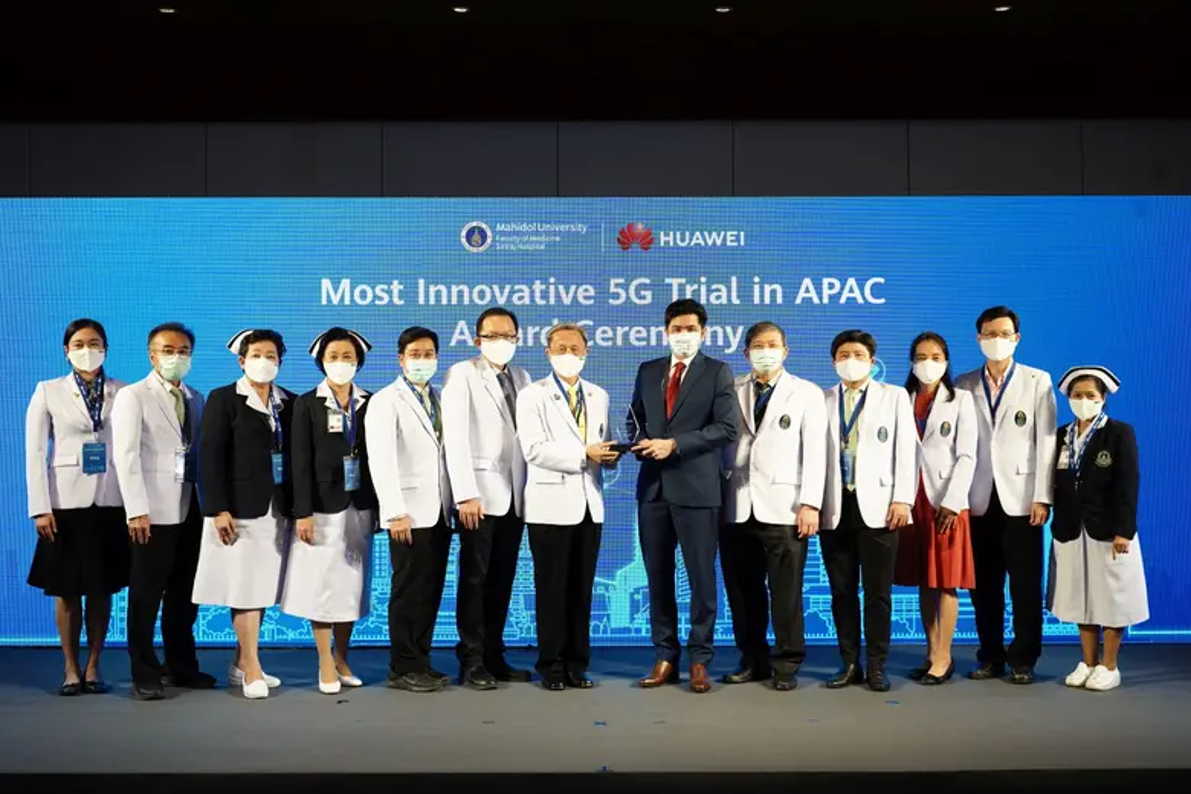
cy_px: 397
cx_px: 596
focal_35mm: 37
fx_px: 1224
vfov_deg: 35.9
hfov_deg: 51.9
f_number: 5.6
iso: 400
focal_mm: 37
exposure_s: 1/80
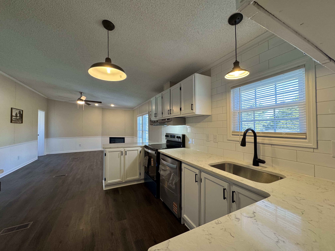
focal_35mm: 14
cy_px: 126
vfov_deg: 85.7
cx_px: 168
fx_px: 135
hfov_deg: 102.1
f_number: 2.2
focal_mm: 2.22
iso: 200
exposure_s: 1/120
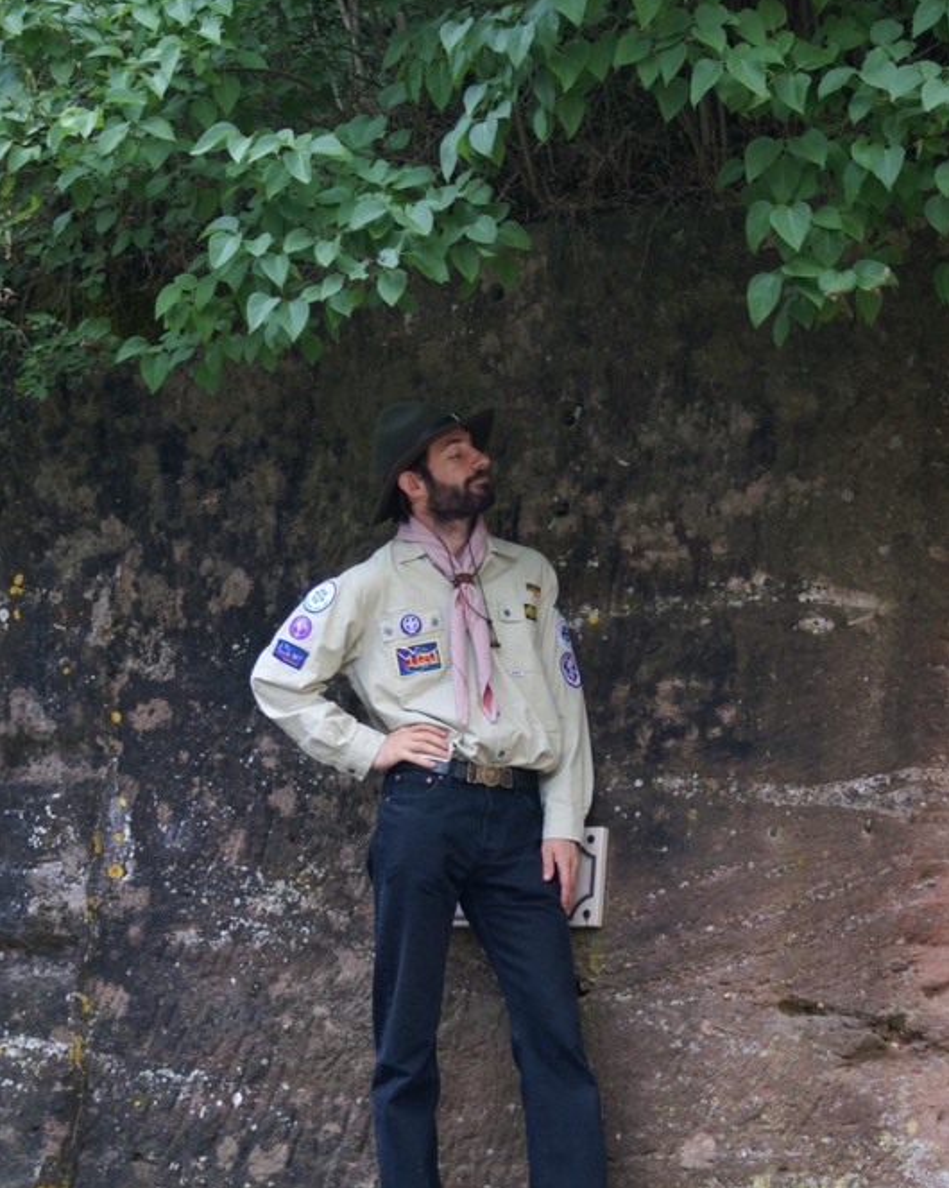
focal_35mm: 94
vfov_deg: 20.5
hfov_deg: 16.4
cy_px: 676
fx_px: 3287
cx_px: 475
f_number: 5.6
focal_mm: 55
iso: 250
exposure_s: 1/100
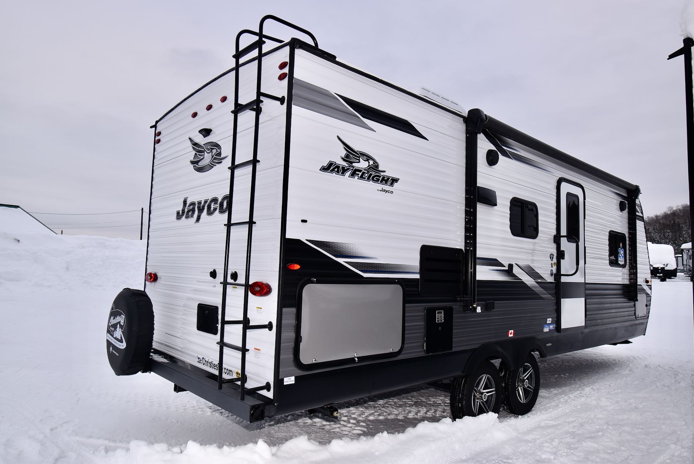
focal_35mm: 22
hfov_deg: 77.3
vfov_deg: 56.3
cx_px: 347
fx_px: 434
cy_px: 232
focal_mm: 15
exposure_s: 1/160
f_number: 6.3
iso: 100
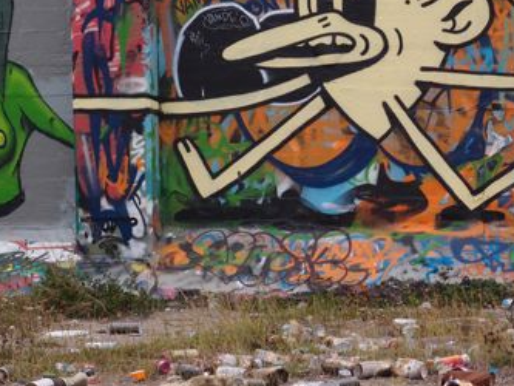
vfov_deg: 8.8
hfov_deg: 11.8
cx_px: 326
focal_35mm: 168
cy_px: 120
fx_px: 2495
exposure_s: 1/320
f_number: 3.2
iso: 100
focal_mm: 24
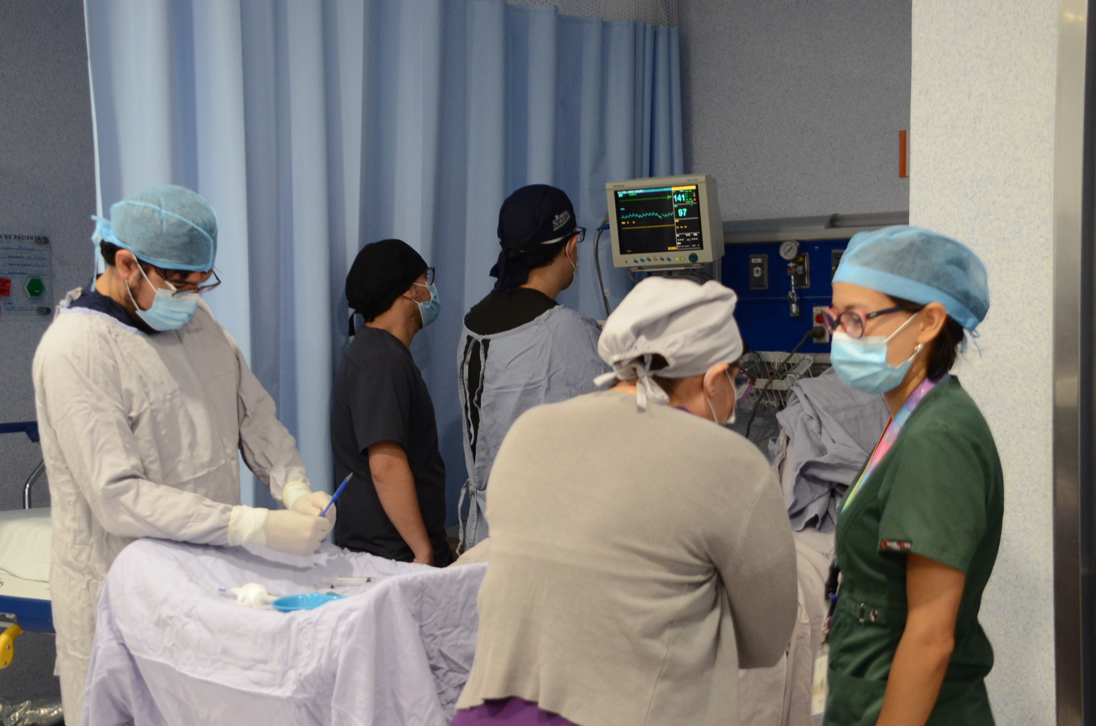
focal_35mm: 57
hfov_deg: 35.1
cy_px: 363
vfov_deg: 23.7
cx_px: 548
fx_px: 1732
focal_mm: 38
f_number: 4.8
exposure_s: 1/40
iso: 1600
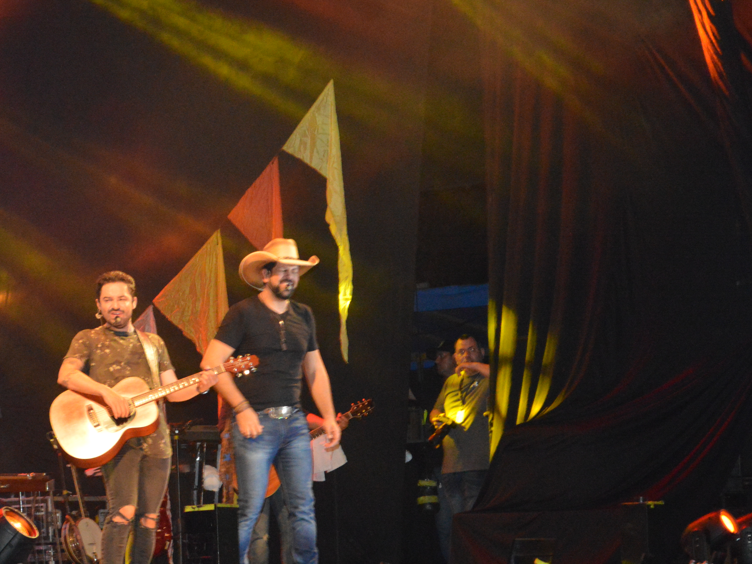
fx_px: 2994
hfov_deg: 14.2
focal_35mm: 138
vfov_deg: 10.7
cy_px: 384
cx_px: 156
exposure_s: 1/60
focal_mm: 55
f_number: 5.6
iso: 3200
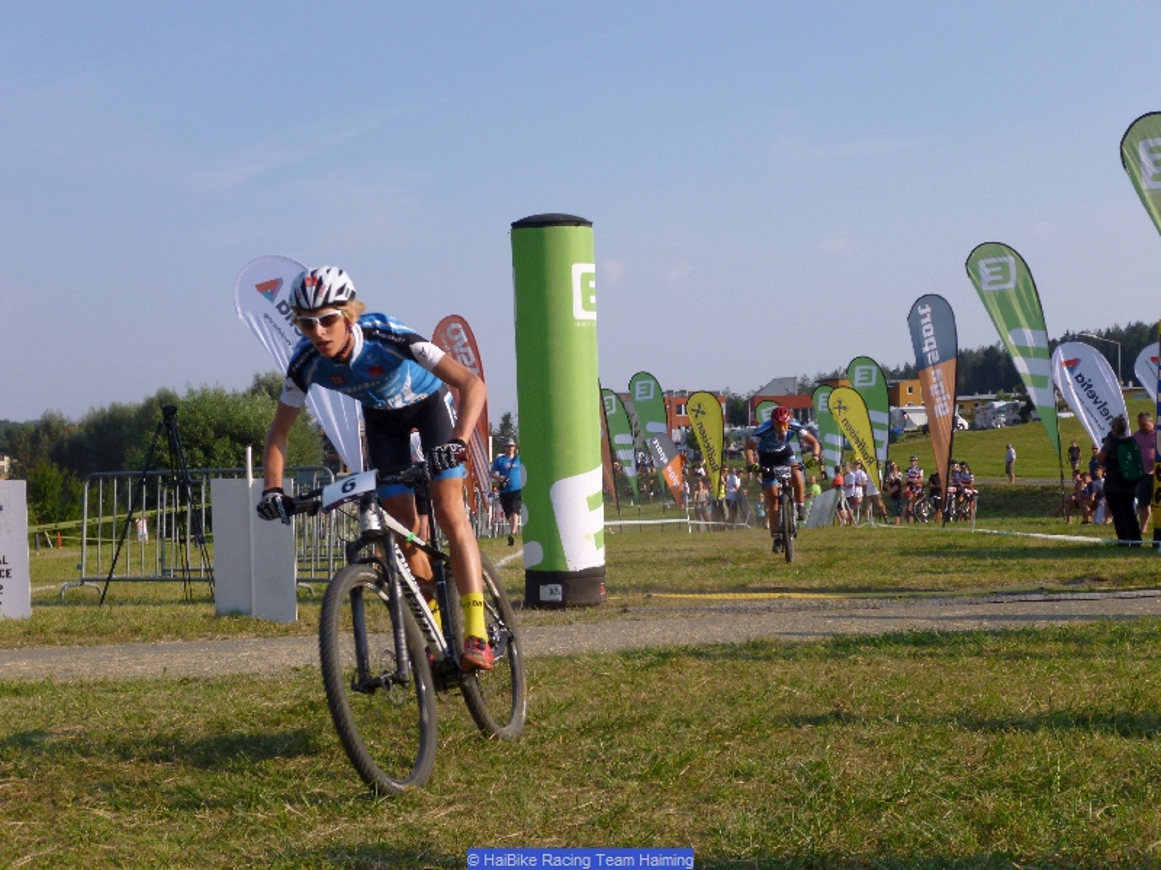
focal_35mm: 60
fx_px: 2012
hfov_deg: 32.2
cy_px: 435
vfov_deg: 24.4
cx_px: 580
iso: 100
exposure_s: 1/500
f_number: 4.3
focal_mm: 10.7
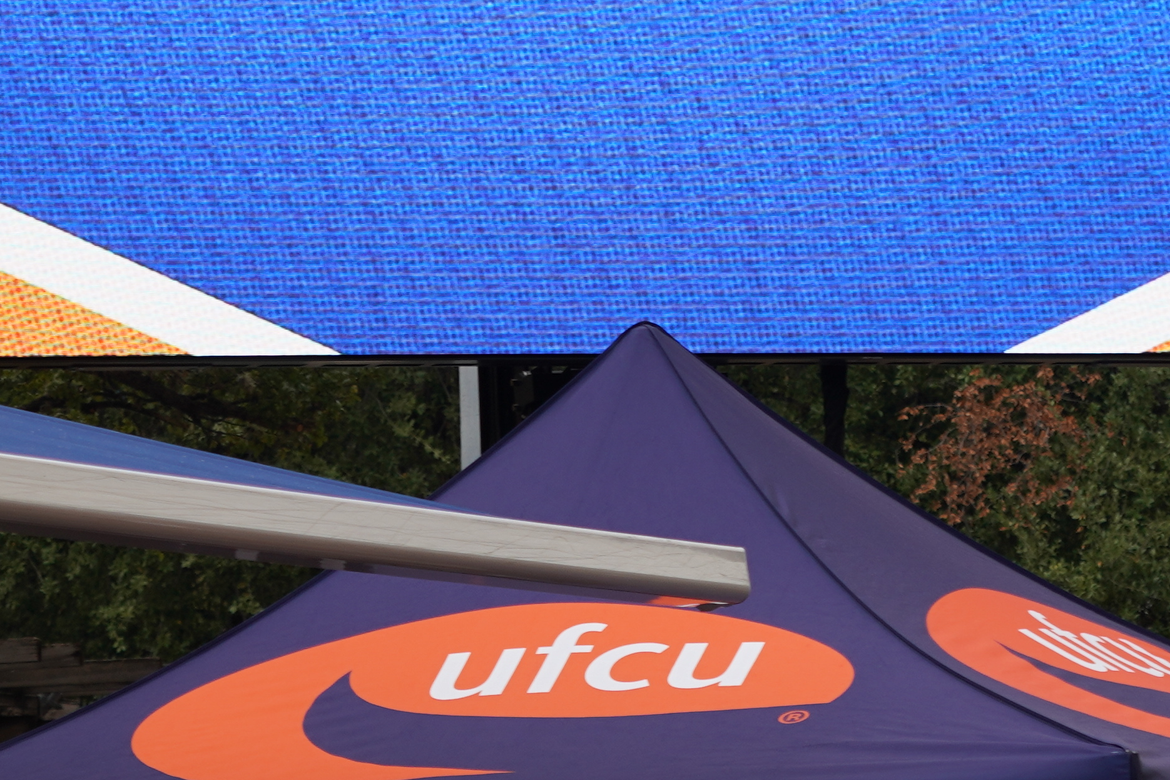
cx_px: 493
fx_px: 10368
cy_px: -330
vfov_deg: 4.3
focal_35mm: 319
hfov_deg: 6.5
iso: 100
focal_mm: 75
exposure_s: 1/125
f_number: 5
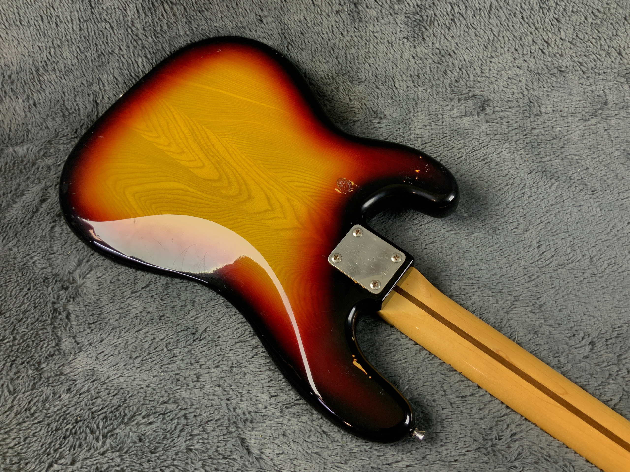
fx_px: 528
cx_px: 315
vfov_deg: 48.2
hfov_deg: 61.7
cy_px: 236
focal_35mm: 29
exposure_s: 1/50
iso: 64
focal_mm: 3
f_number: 1.8
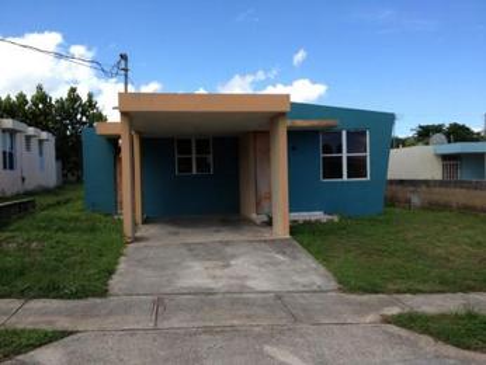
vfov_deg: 40.7
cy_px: 182
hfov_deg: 52.6
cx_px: 243
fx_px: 492
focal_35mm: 35
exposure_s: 1/1022
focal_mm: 4.28
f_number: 2.4
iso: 64
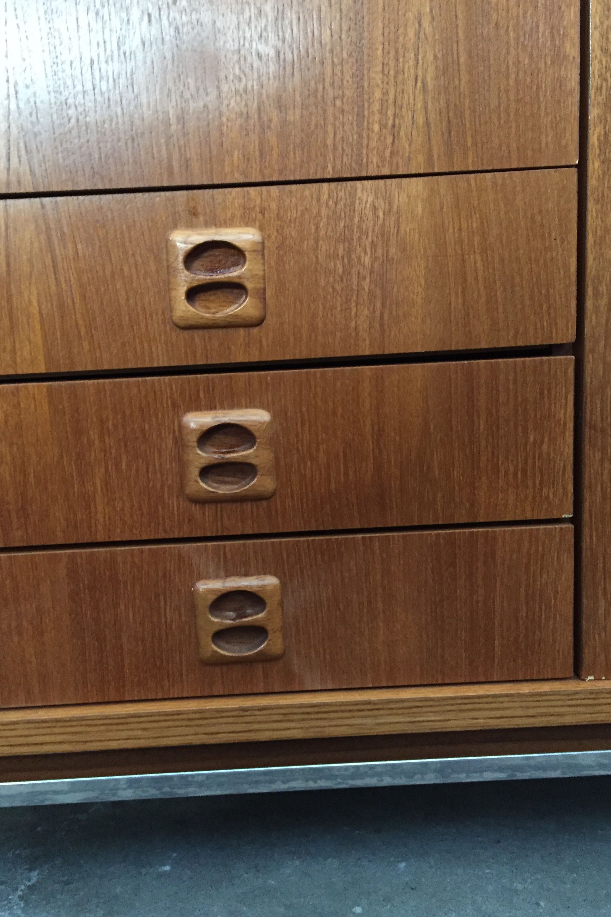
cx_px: 270
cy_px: 453
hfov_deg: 42.3
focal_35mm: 31
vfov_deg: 60.3
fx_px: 789
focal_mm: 4.15
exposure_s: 1/17
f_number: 2.2
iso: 250
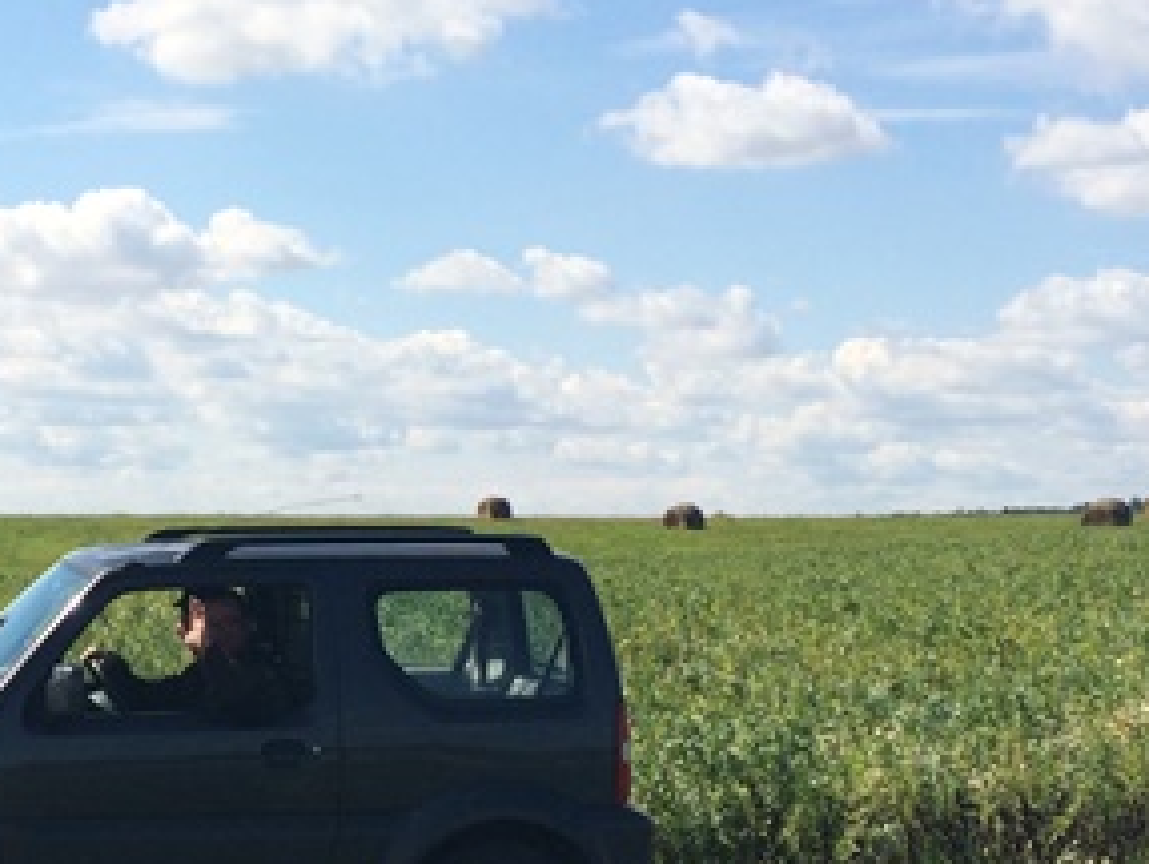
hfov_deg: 23.4
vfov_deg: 18.0
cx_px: 100
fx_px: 2691
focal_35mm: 81
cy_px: 711
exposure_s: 1/2415
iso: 32
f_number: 2.2
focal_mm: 4.15
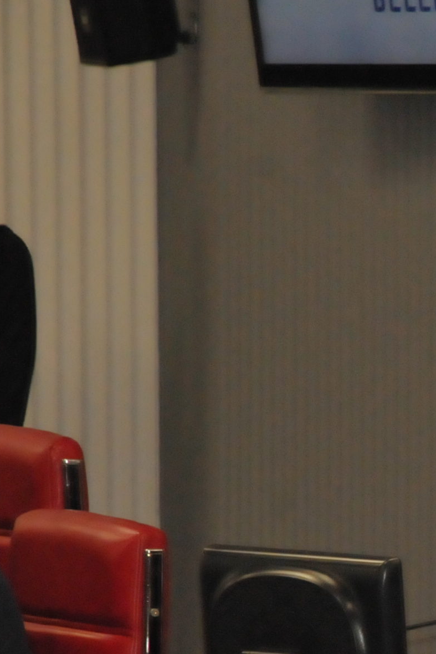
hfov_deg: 2.5
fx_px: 10013
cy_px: 591
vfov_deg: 3.7
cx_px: 661
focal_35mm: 551
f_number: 8
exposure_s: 1/250
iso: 3200
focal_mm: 135
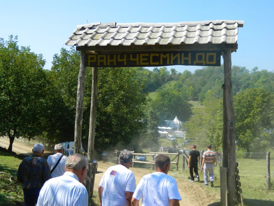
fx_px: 325
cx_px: 137
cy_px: 103
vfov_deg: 35.2
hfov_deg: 45.8
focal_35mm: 41
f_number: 3.5
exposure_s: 1/640
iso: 80
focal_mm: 7.3
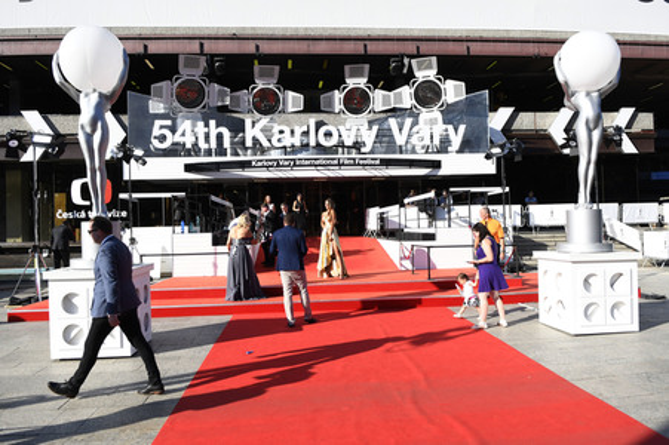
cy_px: 222
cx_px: 334
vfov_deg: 51.2
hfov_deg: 71.5
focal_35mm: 25
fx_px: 464
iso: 400
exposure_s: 1/2000
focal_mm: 17
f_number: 5
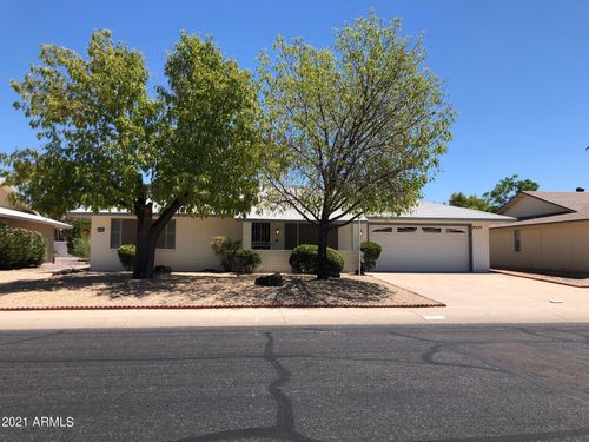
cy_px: 221
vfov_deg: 49.7
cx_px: 294
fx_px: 476
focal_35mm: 28
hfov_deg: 63.4
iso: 20
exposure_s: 1/1600
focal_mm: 3.99
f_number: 1.8
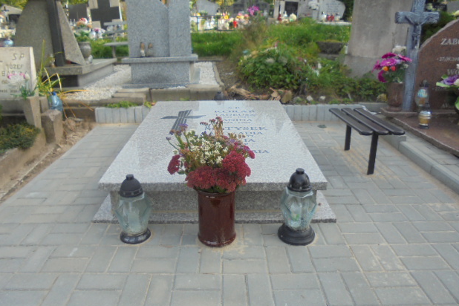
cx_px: 224
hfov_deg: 65.5
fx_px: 357
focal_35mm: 28
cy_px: 137
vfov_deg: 46.3
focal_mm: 4.6
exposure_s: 1/400
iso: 100
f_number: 3.5
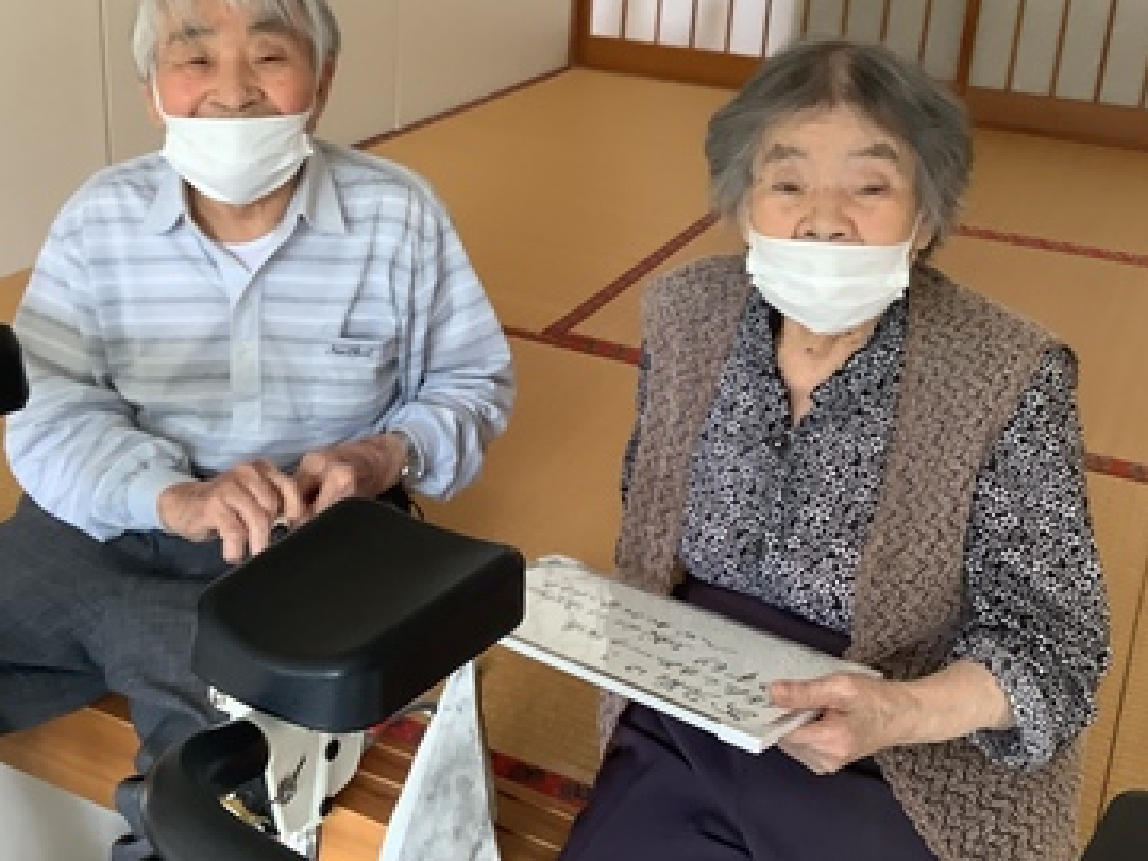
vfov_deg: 33.3
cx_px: 507
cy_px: 276
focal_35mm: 43
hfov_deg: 43.8
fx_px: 1426
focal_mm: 3.3
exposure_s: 1/60
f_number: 2.4
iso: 125
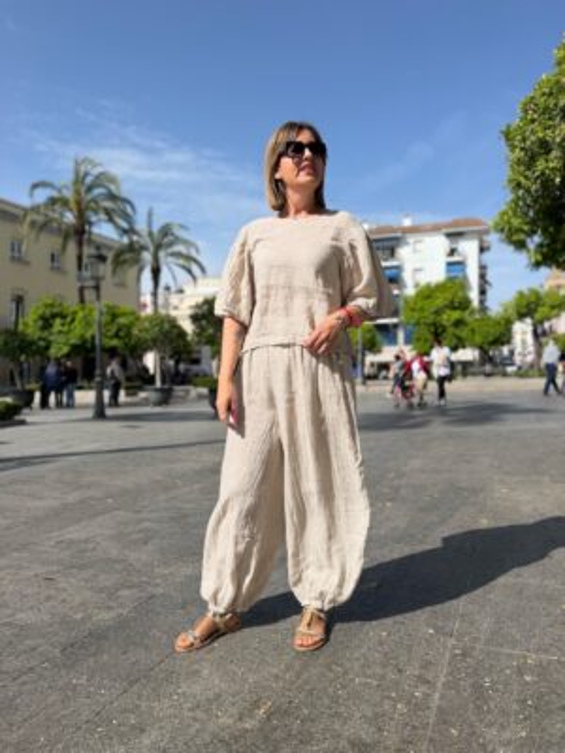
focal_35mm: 24
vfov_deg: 71.6
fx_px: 522
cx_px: 282
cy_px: 376
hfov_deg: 56.8
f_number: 1.78
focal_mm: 6.76
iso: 80
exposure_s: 1/6711
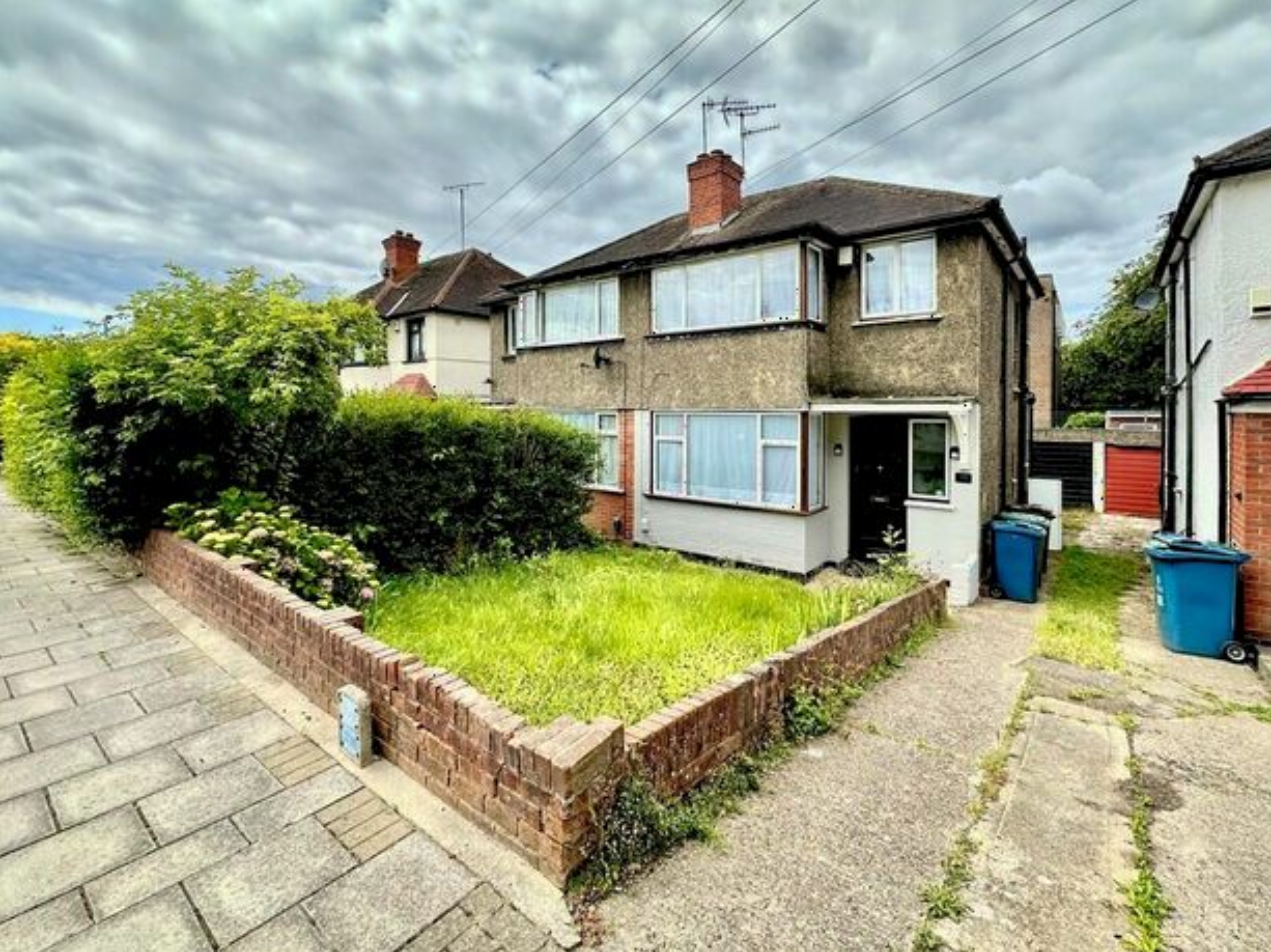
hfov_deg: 94.5
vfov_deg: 77.6
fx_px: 587
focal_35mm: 16
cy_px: 412
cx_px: 657
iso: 40
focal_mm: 2.22
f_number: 2.2
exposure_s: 1/1114
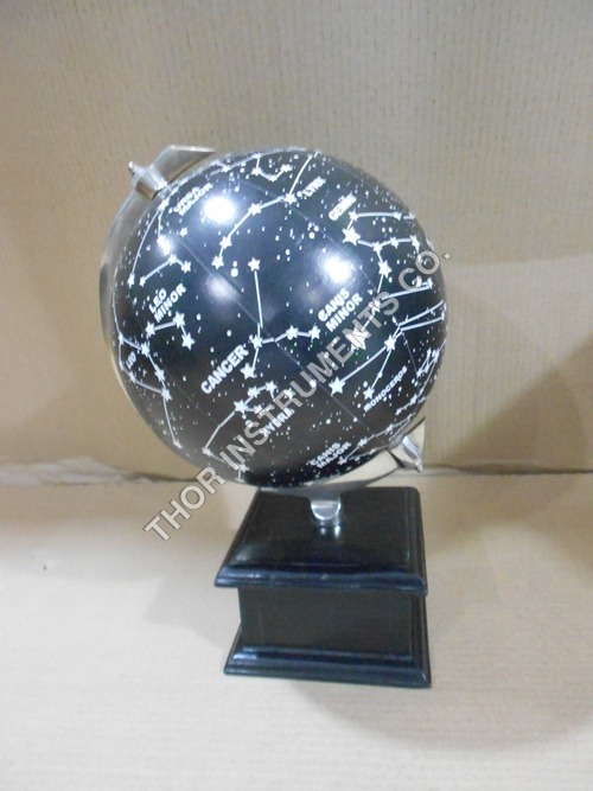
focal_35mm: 26
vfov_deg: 67.3
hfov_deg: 53.0
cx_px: 296
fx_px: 594
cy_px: 396
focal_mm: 4.6
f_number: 3.2
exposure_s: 1/8
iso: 800
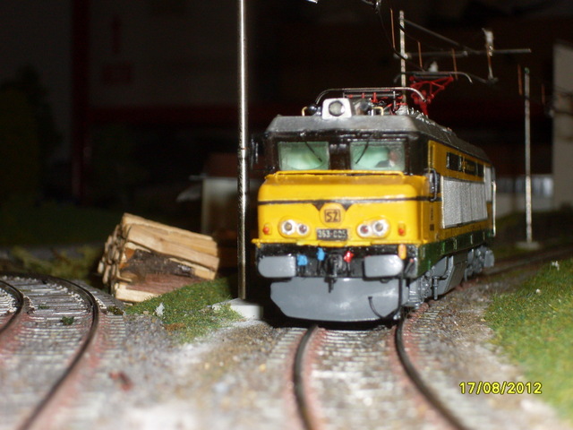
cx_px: 286
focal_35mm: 103
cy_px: 215
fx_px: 1705
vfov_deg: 14.4
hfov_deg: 19.1
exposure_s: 1/60
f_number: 4.8
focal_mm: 17.1
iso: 100
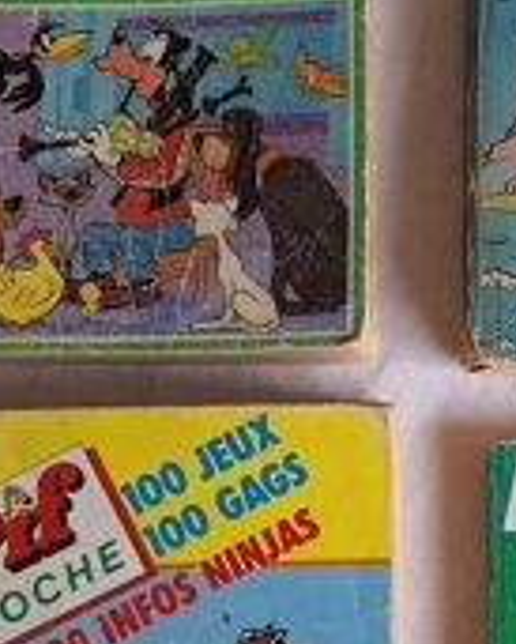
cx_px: 535
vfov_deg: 29.7
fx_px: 1202
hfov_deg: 23.1
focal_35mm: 63
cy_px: 452
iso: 80
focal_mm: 5.54
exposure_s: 1/50
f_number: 1.8
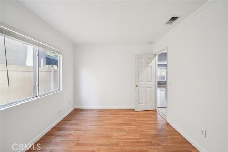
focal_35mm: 13
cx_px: 114
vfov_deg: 85.4
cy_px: 76
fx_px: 82
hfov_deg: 108.4
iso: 400
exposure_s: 1/13
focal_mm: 13
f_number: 8
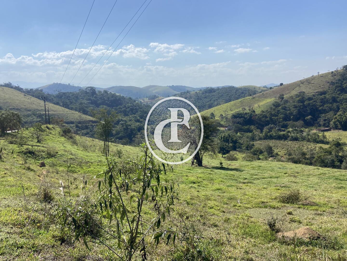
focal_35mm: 26
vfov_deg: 53.1
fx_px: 261
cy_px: 130
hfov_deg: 67.3
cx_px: 174
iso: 32
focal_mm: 4.25
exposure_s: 1/4444
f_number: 1.8
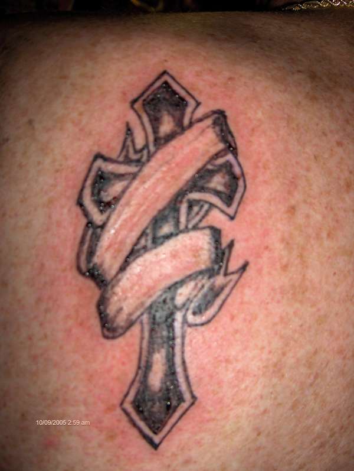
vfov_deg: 47.8
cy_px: 236
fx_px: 531
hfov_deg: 36.9
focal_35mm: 39
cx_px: 177
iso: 100
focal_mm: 8
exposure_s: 1/60
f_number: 2.8
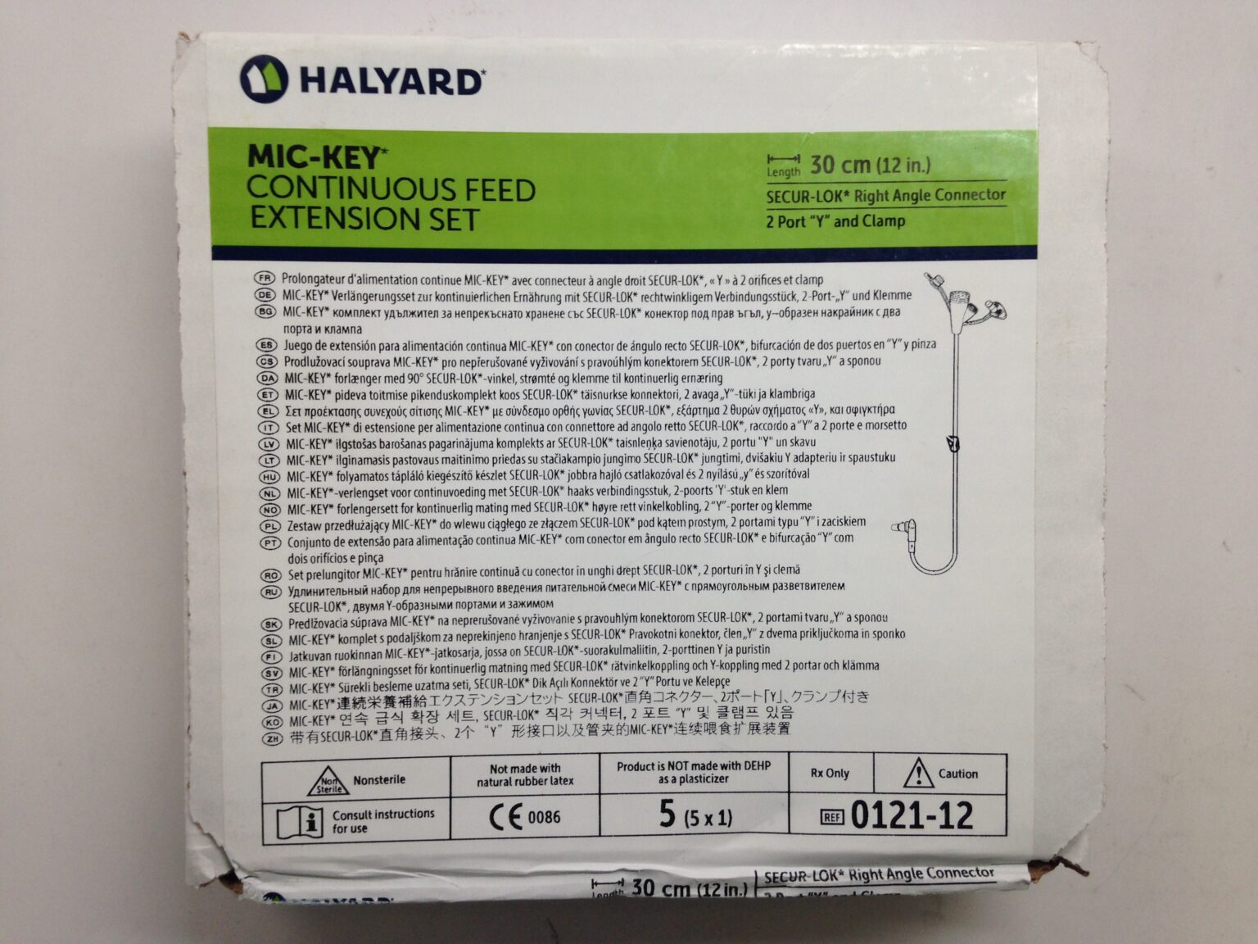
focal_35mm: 33
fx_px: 1199
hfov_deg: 55.4
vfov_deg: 42.9
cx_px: 629
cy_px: 472
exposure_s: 1/60
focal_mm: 4.12
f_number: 2.4
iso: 50
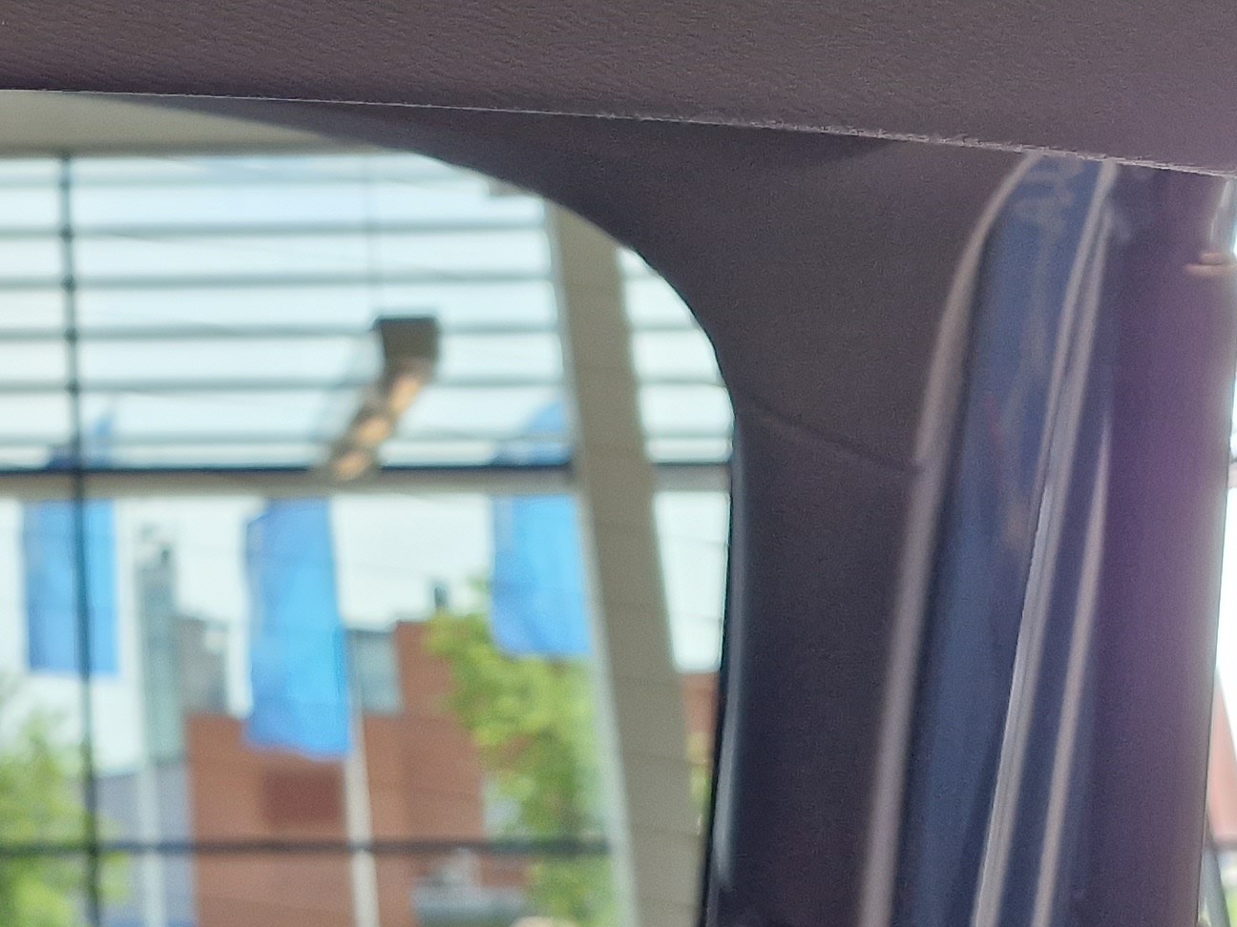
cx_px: -122
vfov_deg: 19.4
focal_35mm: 71
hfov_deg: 25.4
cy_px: -202
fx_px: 2537
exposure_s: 1/180
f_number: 1.8
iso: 200
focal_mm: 5.4
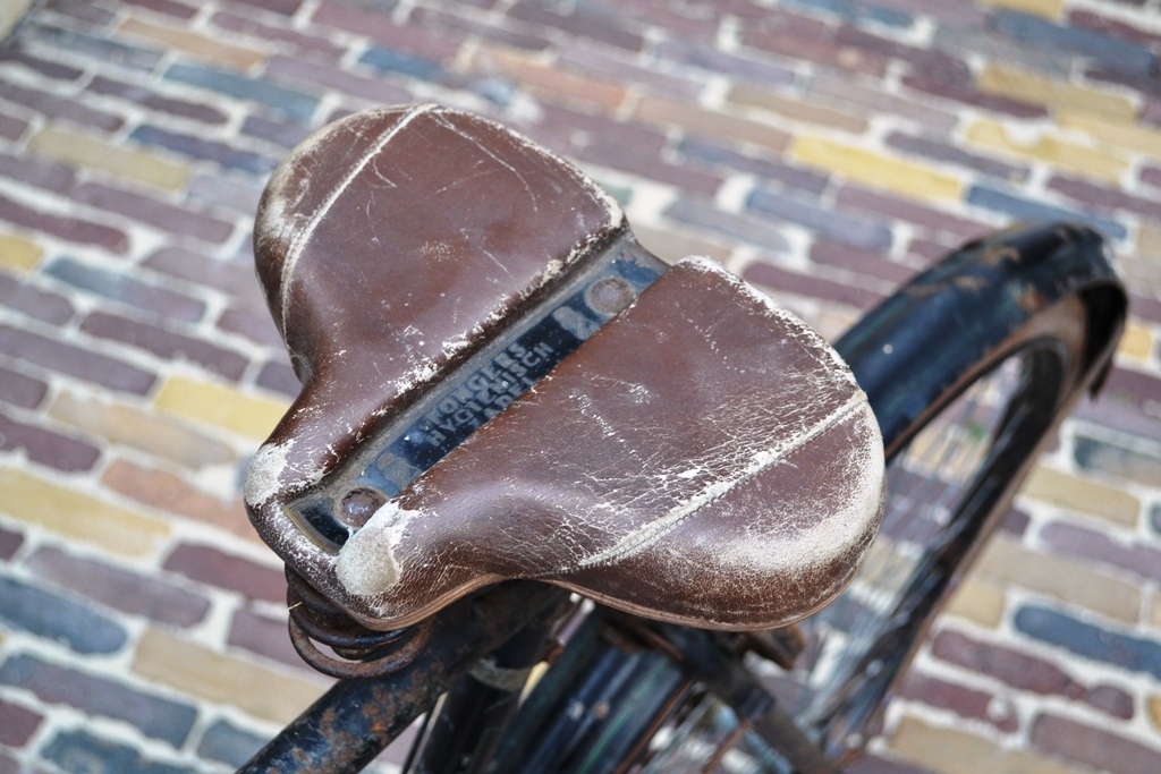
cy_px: 387
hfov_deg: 37.8
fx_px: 1693
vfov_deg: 25.8
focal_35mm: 52
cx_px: 580
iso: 400
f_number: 5
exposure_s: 1/40
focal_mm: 35
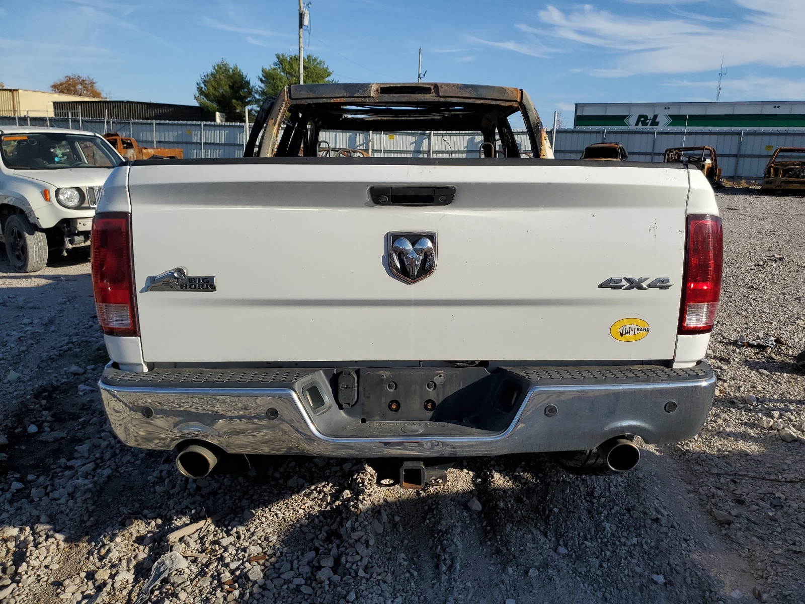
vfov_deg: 53.1
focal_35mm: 26
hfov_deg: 67.3
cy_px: 302
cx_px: 402
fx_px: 605
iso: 50
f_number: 1.5
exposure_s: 1/5000
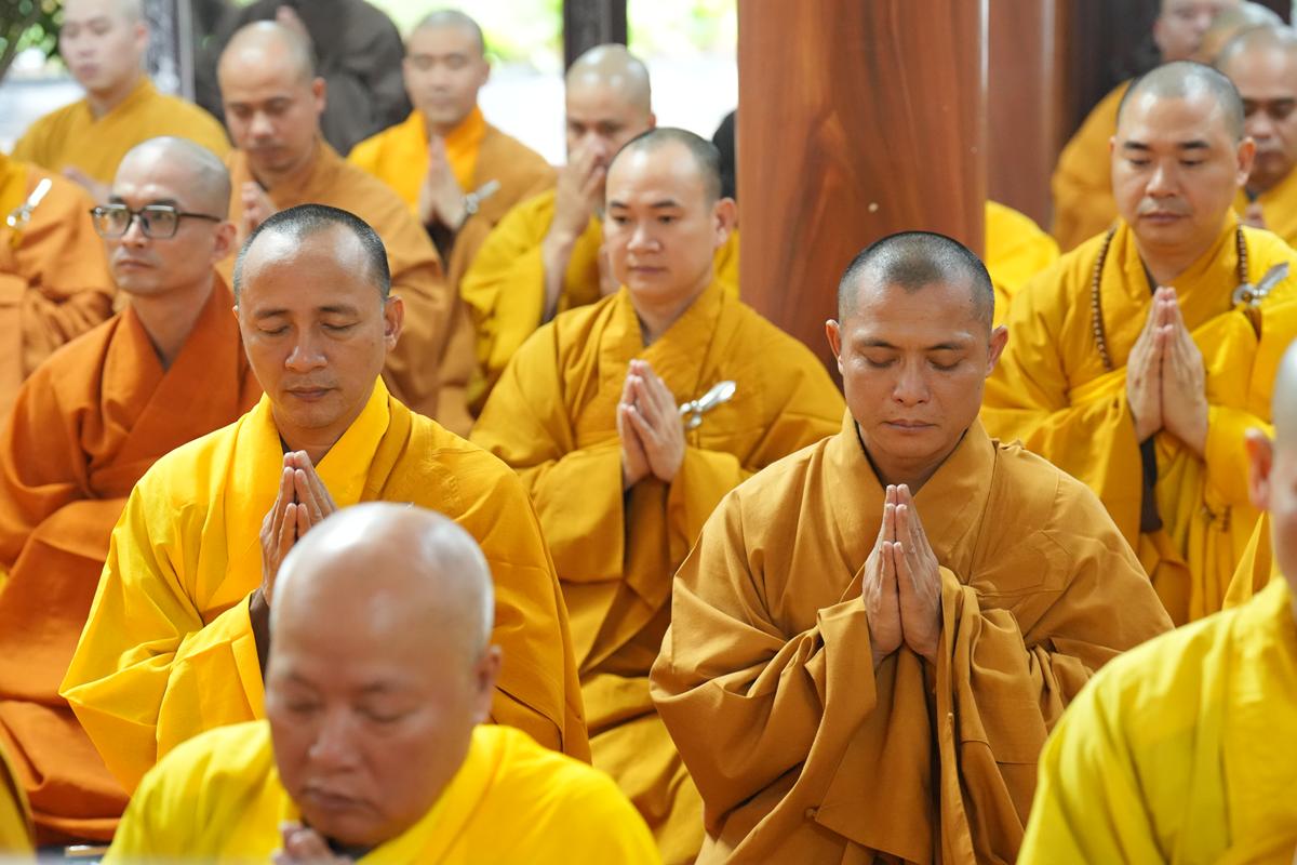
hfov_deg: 21.5
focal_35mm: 95
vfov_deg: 14.4
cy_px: 432
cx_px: 648
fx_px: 3422
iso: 6400
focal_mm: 95
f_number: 4
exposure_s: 1/100
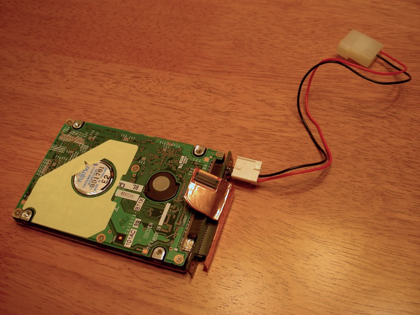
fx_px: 473
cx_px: 210
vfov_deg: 36.8
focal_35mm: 39
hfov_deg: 47.9
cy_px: 158
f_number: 2.8
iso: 50
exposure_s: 1/15
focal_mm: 8
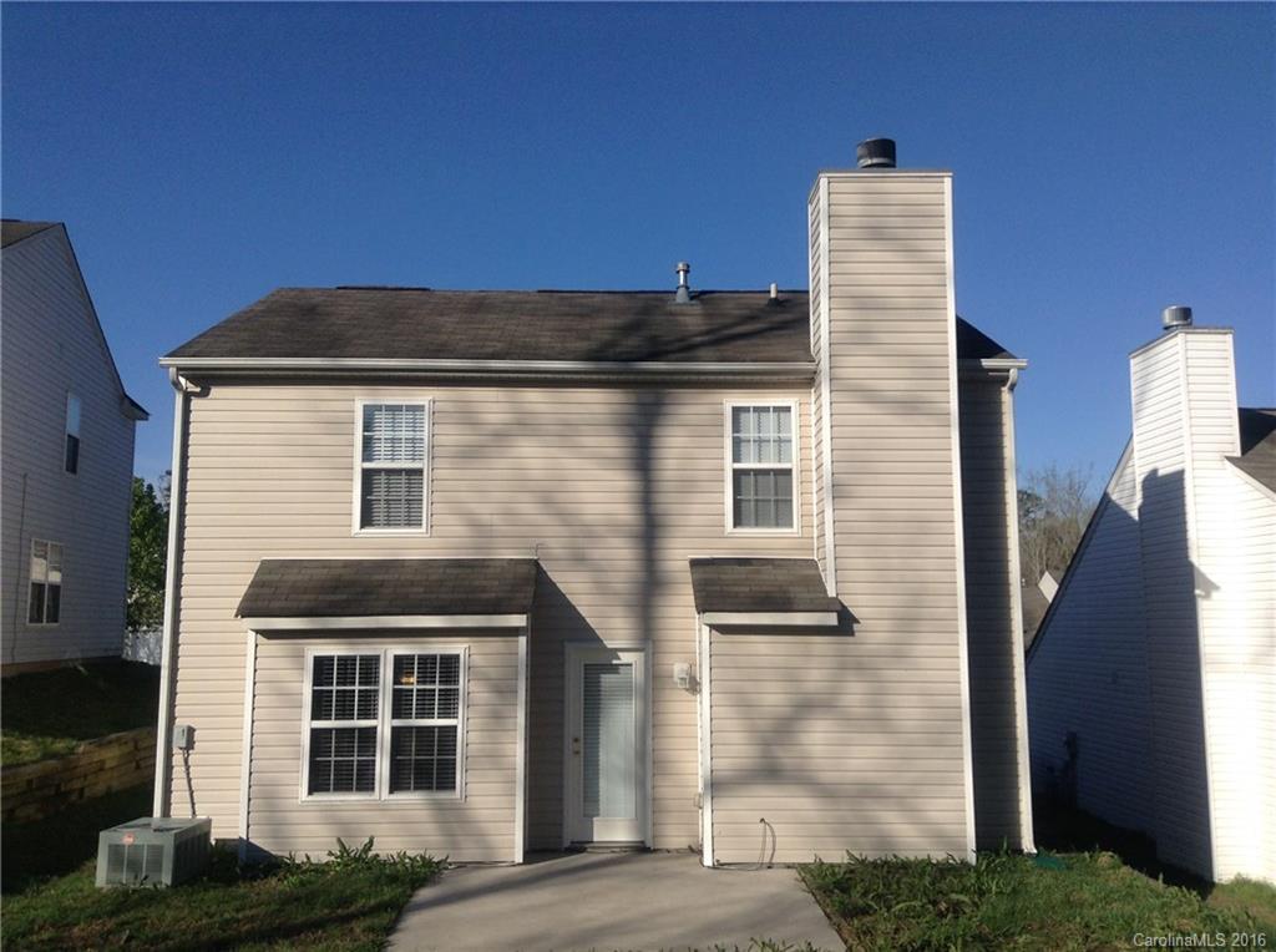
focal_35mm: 33
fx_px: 1214
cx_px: 638
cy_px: 476
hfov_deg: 55.4
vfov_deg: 42.8
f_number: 2.4
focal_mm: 3.3
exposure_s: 1/1449
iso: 25
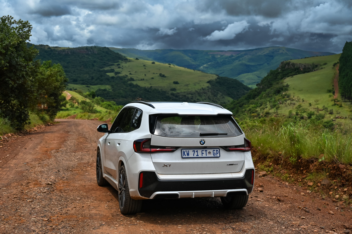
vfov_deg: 27.5
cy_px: 117
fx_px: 479
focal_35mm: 49
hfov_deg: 40.4
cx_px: 176
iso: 125
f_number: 5.6
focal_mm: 49
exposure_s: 1/320
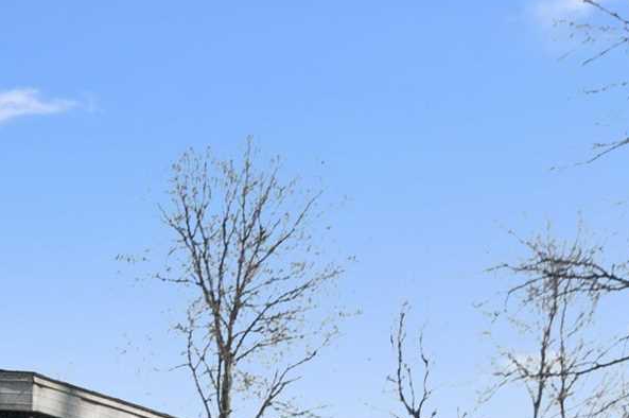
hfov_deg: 16.1
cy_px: 699
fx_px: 2035
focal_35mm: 117
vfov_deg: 11.1
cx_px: -324
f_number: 5.6
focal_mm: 15
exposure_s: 1/3200
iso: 250
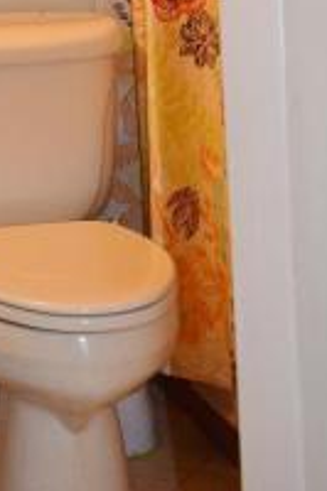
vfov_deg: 21.1
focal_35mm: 90
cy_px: -102
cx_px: -129
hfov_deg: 14.4
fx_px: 1228
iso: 800
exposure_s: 1/100
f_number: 5
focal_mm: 20
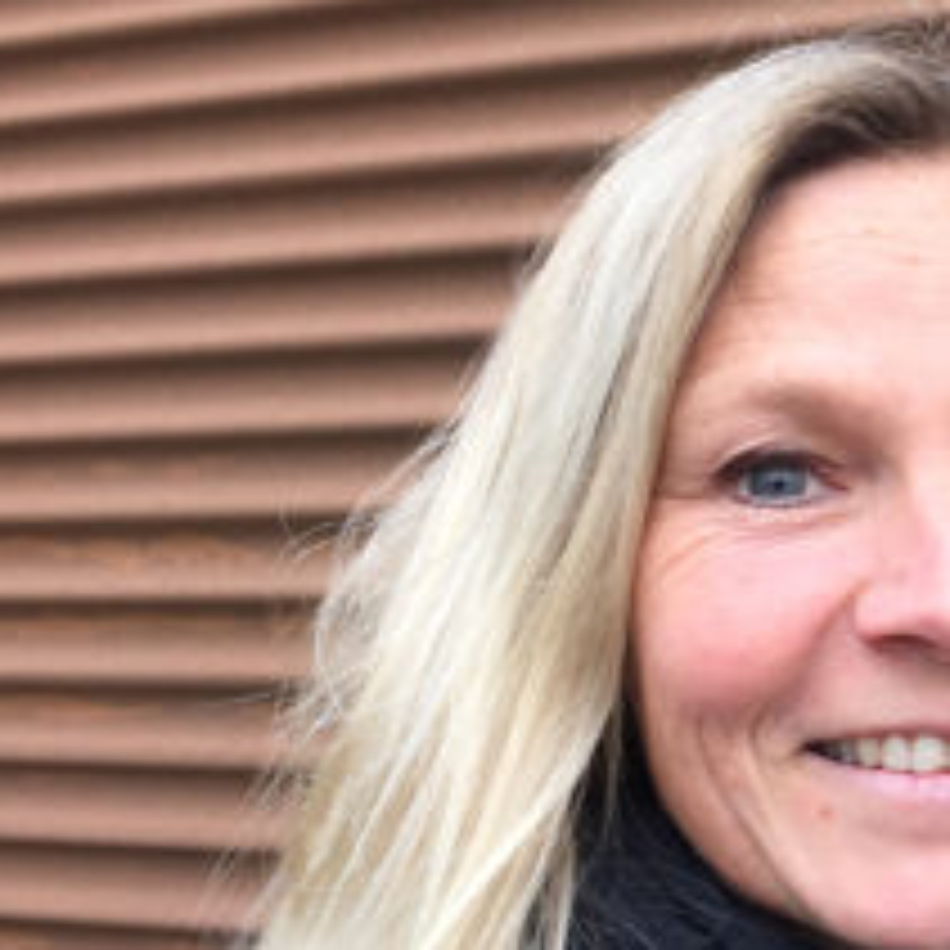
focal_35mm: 73
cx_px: 1081
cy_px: 563
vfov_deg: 23.6
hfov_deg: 22.2
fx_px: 2267
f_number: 2.2
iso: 40
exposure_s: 1/100
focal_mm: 4.15
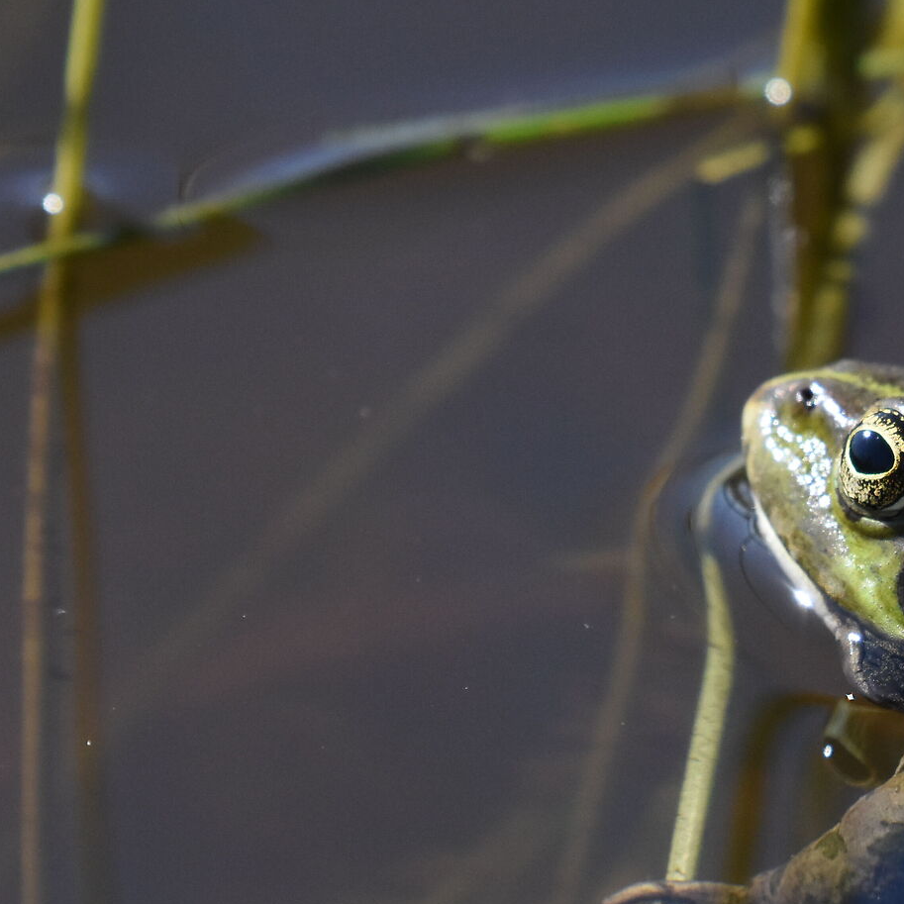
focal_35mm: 1139
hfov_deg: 1.5
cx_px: 1040
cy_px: 583
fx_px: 33653
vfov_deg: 1.5
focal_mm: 340
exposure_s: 1/3200
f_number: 5.6
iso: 1400
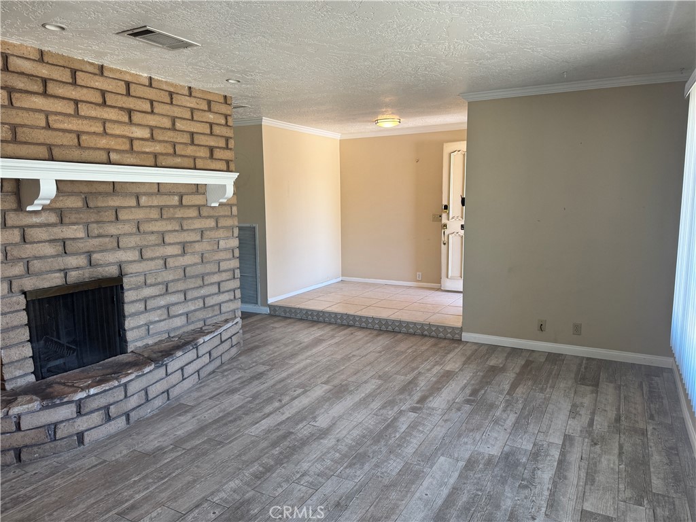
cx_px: 348
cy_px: 261
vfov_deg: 56.8
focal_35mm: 24
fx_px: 483
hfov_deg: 71.6
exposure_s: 1/121
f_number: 1.78
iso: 125
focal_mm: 6.76
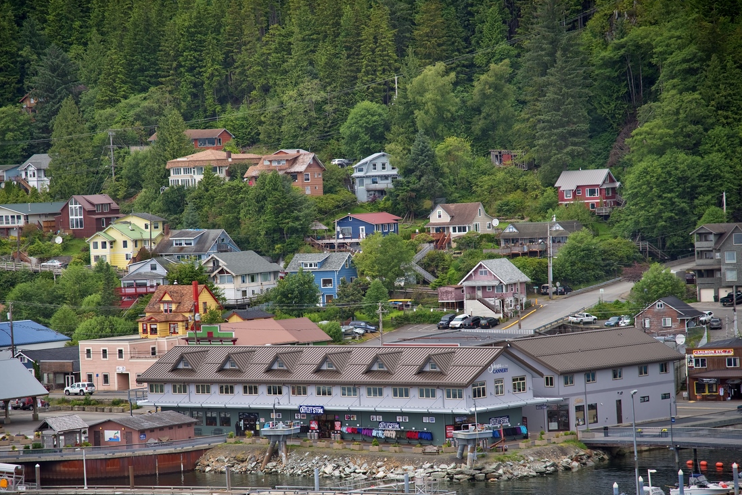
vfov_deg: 9.8
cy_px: 276
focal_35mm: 140
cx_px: 335
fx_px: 2886
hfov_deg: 14.6
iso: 100
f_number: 4
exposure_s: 1/250
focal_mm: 120
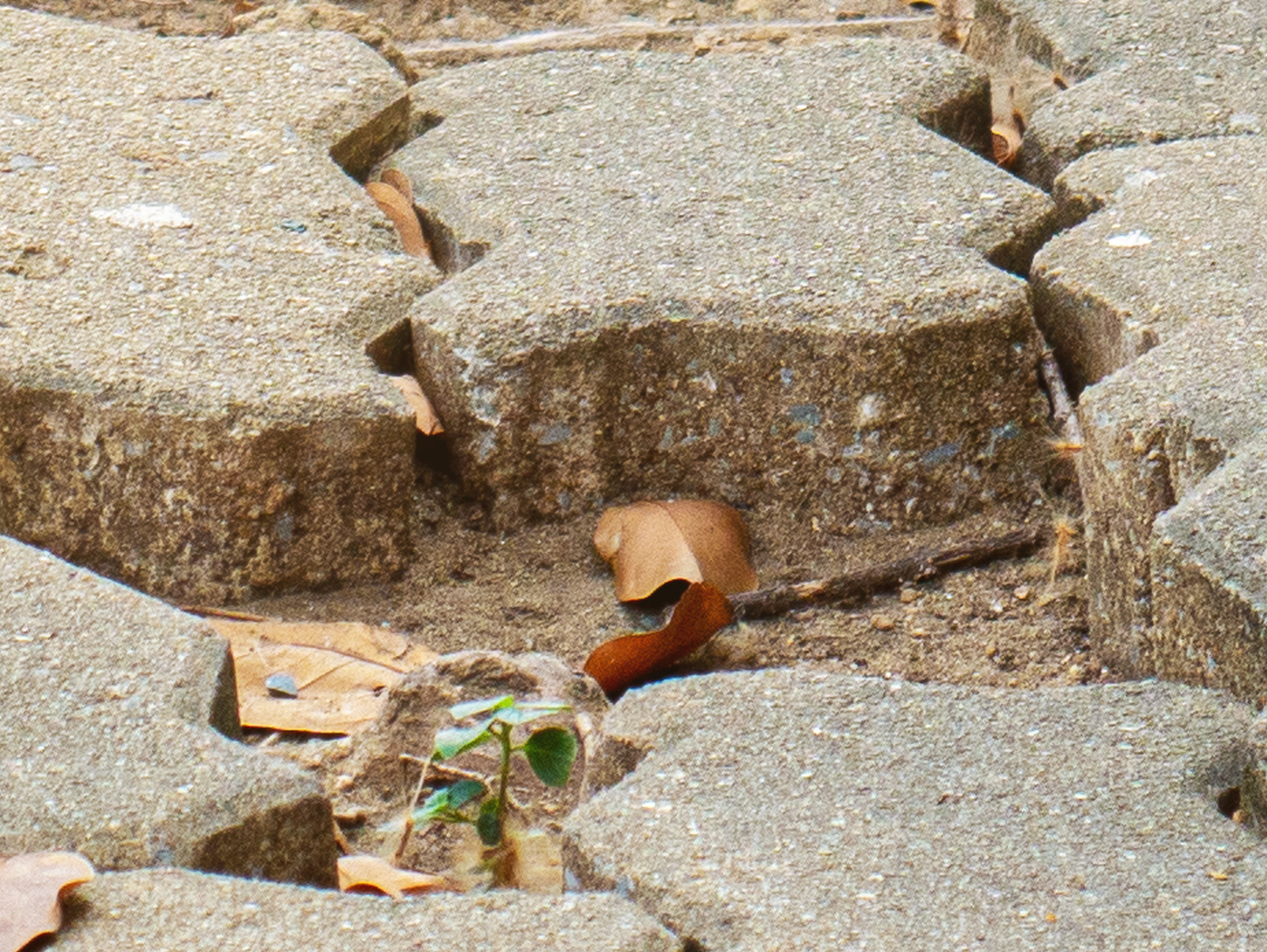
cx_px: -1012
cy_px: 127
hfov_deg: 4.7
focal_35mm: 417
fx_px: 15273
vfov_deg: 3.6
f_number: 5.6
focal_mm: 42
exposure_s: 1/125
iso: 400
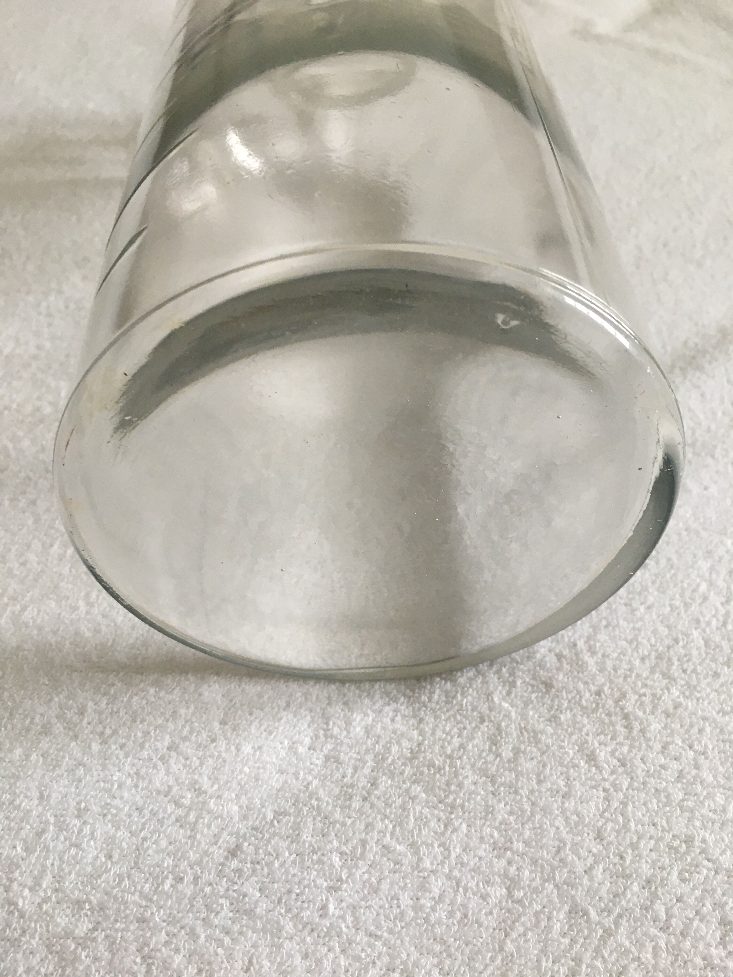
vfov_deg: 61.7
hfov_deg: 48.2
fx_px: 819
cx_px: 366
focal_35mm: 29
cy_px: 488
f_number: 2.2
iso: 100
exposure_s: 1/33
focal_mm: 4.15
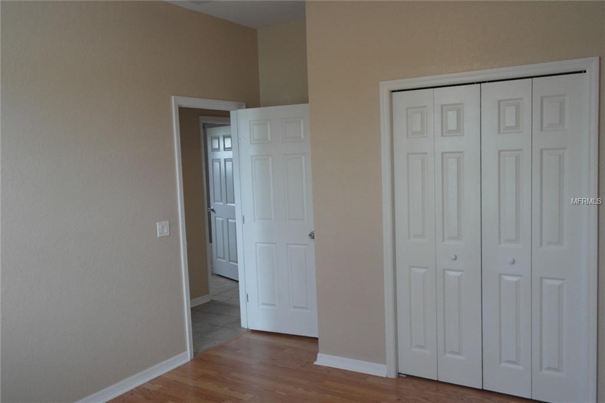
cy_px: 202
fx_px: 504
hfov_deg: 61.9
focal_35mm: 30
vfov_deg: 43.6
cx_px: 302
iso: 400
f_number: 3.5
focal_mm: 20
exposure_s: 1/40
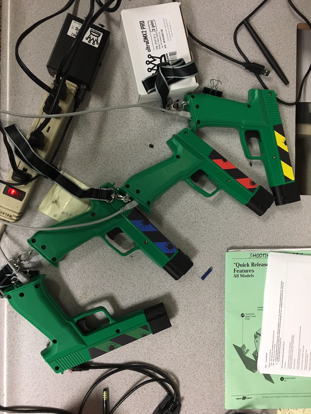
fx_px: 347
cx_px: 156
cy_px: 207
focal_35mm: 29
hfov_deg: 48.2
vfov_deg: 61.7
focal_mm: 4.15
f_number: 2.2
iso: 250
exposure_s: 1/30
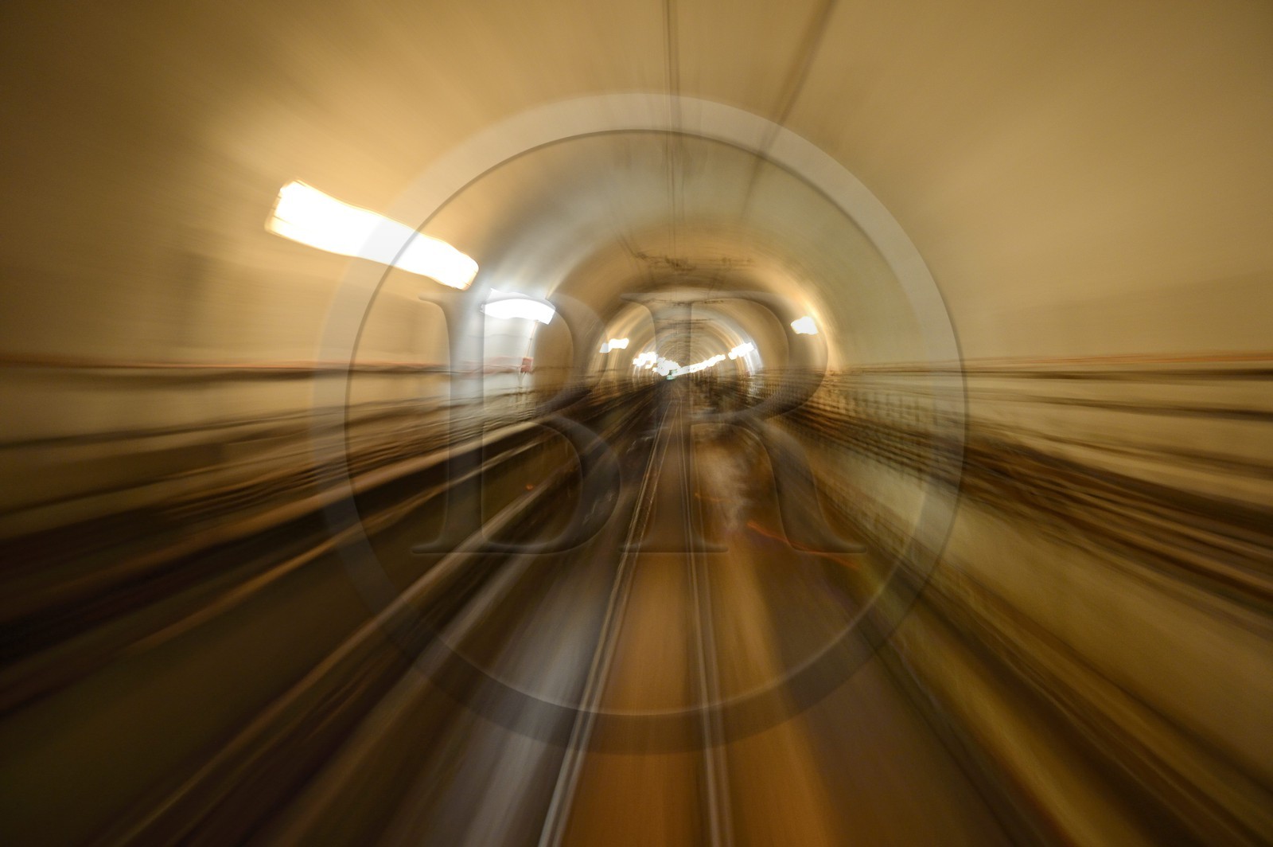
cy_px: 424
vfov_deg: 41.0
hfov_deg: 58.8
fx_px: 1131
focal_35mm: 32
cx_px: 636
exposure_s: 1/1.67
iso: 800
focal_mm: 32
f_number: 4
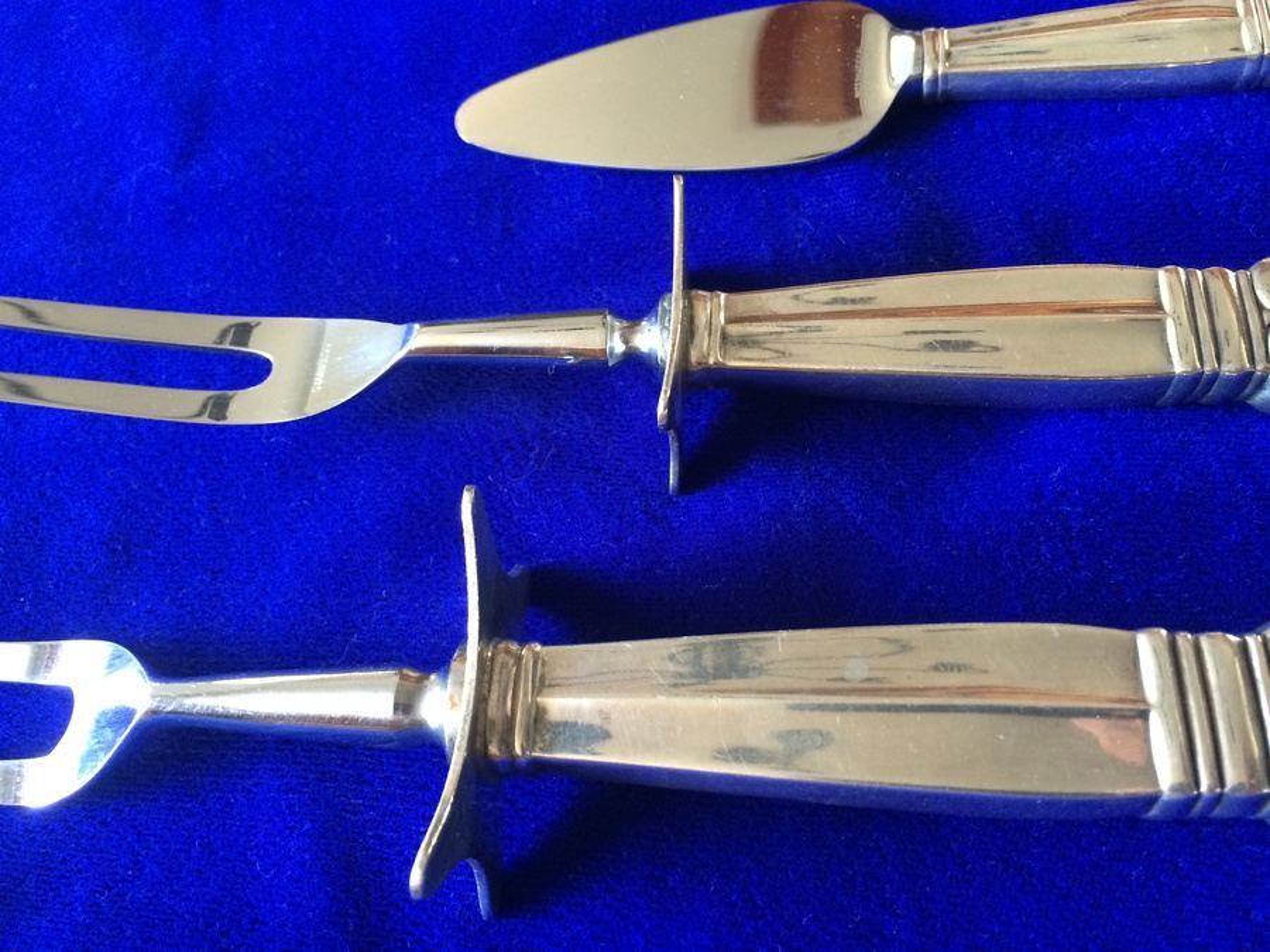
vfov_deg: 46.8
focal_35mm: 30
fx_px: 1101
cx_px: 635
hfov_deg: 60.0
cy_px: 476
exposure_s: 1/33
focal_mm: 4.12
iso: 320
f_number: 2.2
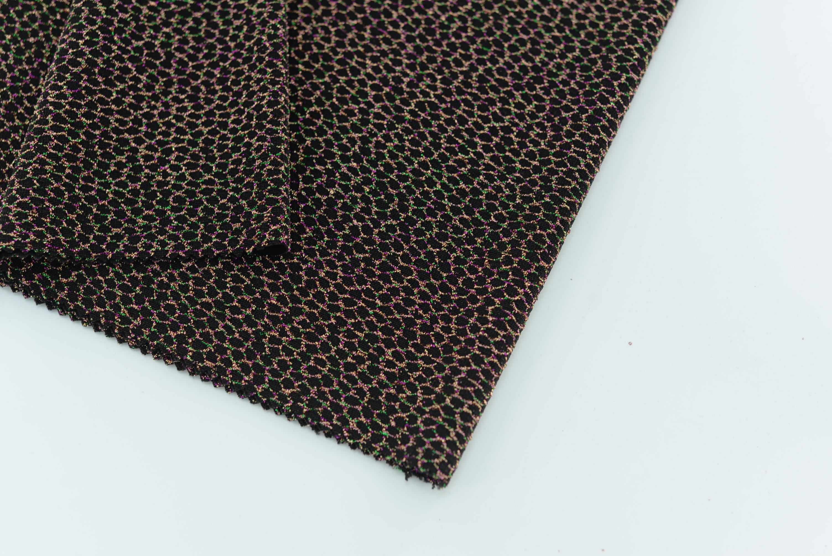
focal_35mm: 50
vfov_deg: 27.0
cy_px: 278
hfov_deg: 39.6
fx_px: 1156
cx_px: 416
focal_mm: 50
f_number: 4
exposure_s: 1/100
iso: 100
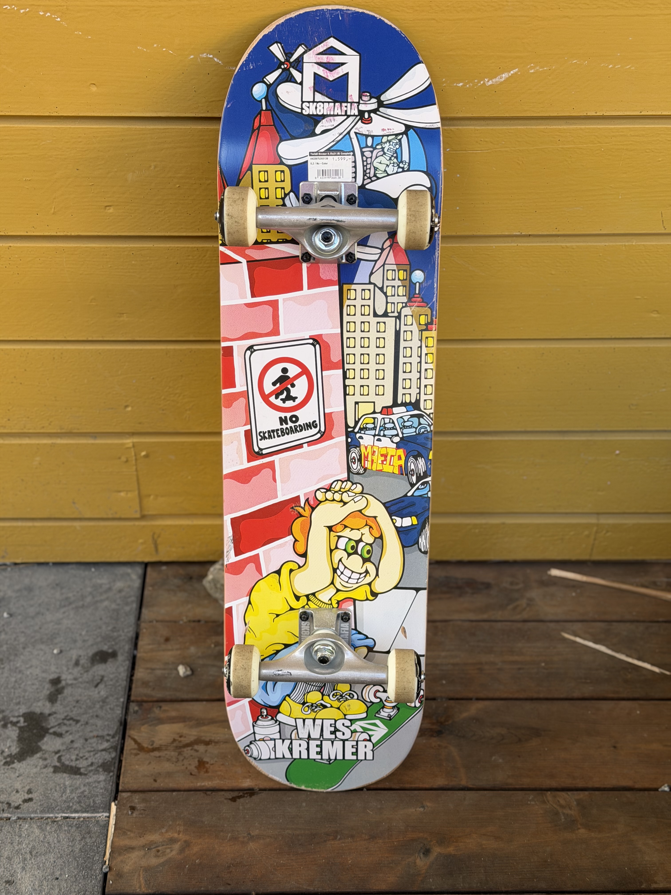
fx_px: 1241
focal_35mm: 48
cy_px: 448
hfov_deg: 30.3
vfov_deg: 39.7
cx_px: 336
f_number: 1.78
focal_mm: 6.76
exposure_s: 1/549
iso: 64
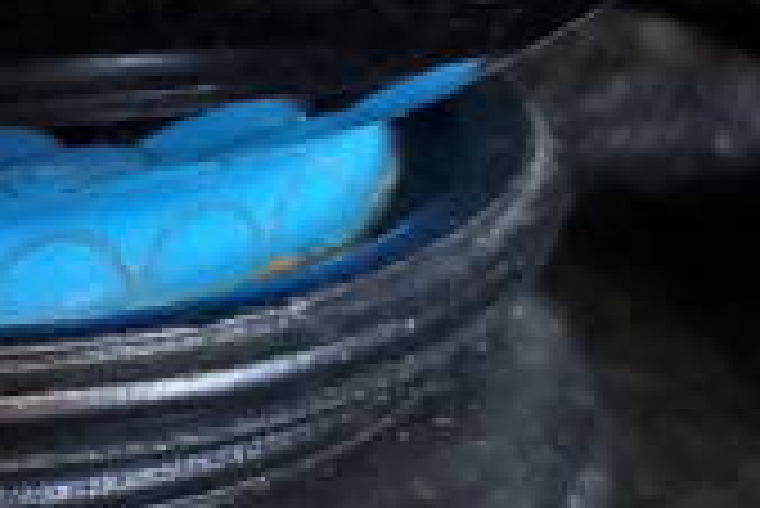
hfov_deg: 13.8
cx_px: -153
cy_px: 128
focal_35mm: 144
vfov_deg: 9.5
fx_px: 3043
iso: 640
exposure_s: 1/39
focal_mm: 4.3
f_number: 1.5
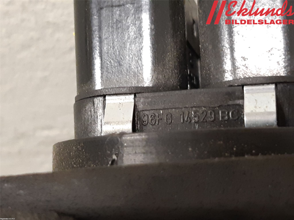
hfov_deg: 67.3
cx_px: 147
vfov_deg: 53.1
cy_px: 110
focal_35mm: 26
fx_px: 221
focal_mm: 3.93
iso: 250
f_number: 1.7
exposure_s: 1/25
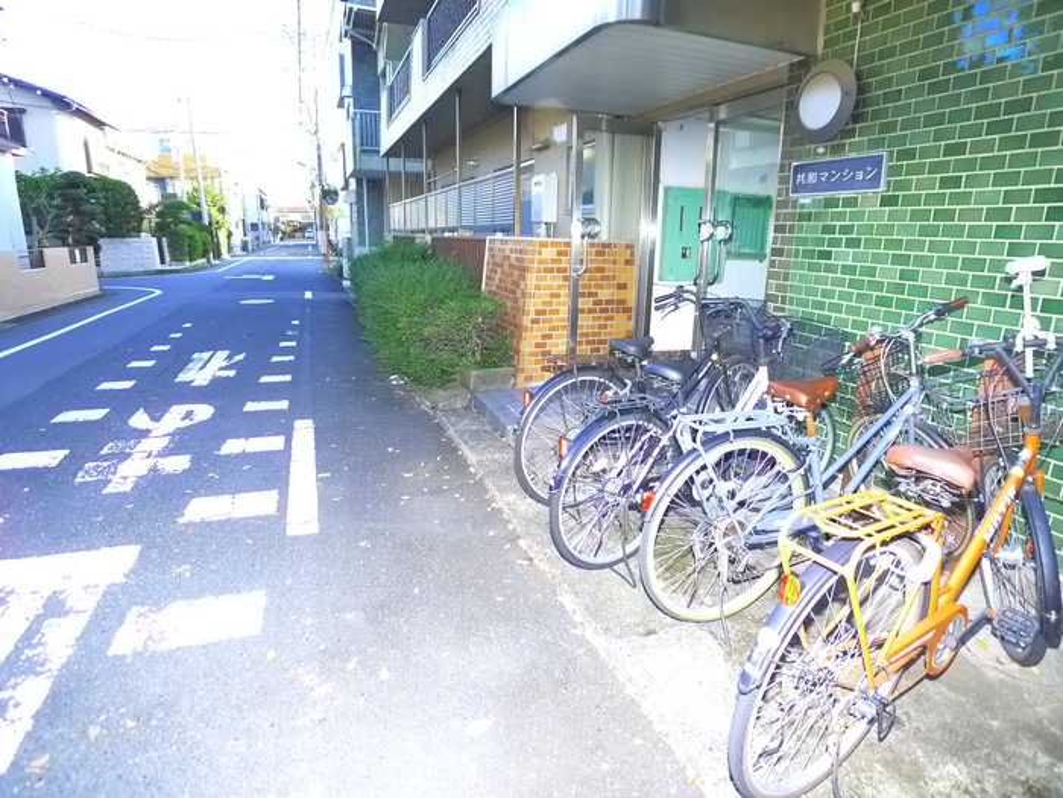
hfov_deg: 71.6
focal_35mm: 24
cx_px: 532
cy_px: 399
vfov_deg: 56.8
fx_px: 737
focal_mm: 5.1
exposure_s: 1/100
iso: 400
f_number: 2
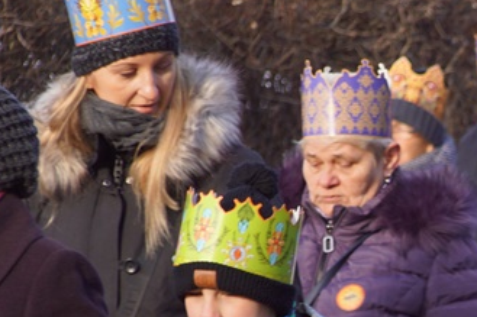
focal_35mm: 593
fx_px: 7853
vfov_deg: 2.3
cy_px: 283
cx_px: 545
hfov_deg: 3.5
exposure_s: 1/200
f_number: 5.6
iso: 200
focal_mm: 130
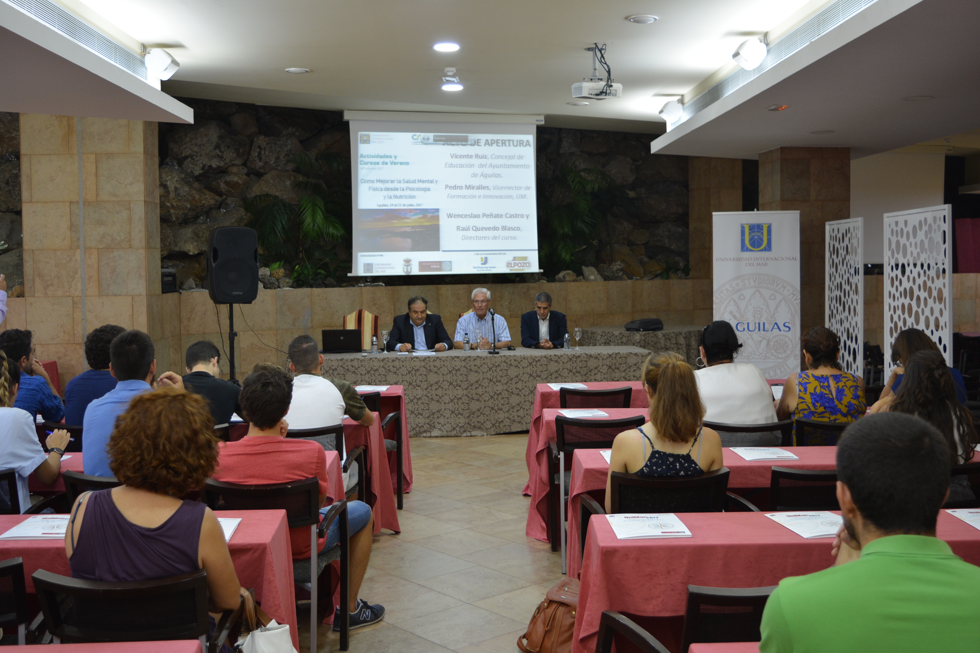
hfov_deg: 48.5
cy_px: 323
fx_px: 1089
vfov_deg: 33.4
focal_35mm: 40
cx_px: 489
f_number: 4
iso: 400
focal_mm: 26
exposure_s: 1/20
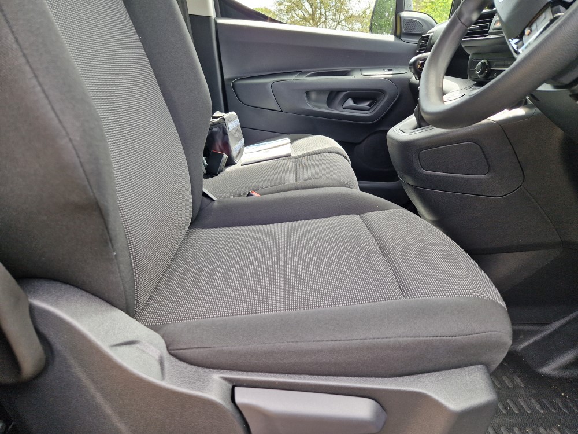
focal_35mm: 23
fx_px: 384
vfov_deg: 58.9
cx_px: 289
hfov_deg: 73.9
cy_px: 217
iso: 50
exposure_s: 1/180
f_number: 1.8
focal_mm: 5.4
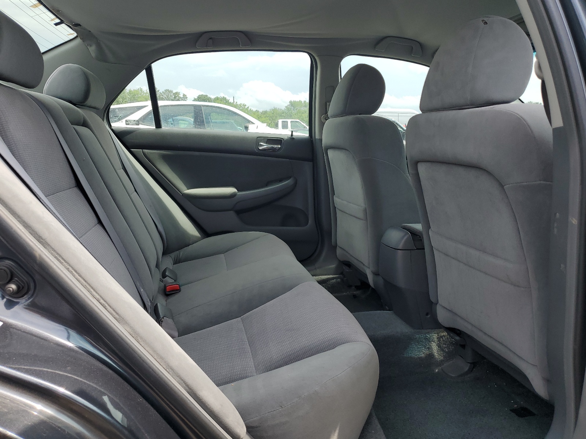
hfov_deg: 67.3
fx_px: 440
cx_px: 293
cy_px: 220
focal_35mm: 26
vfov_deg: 53.1
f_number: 1.5
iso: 50
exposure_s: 1/1250
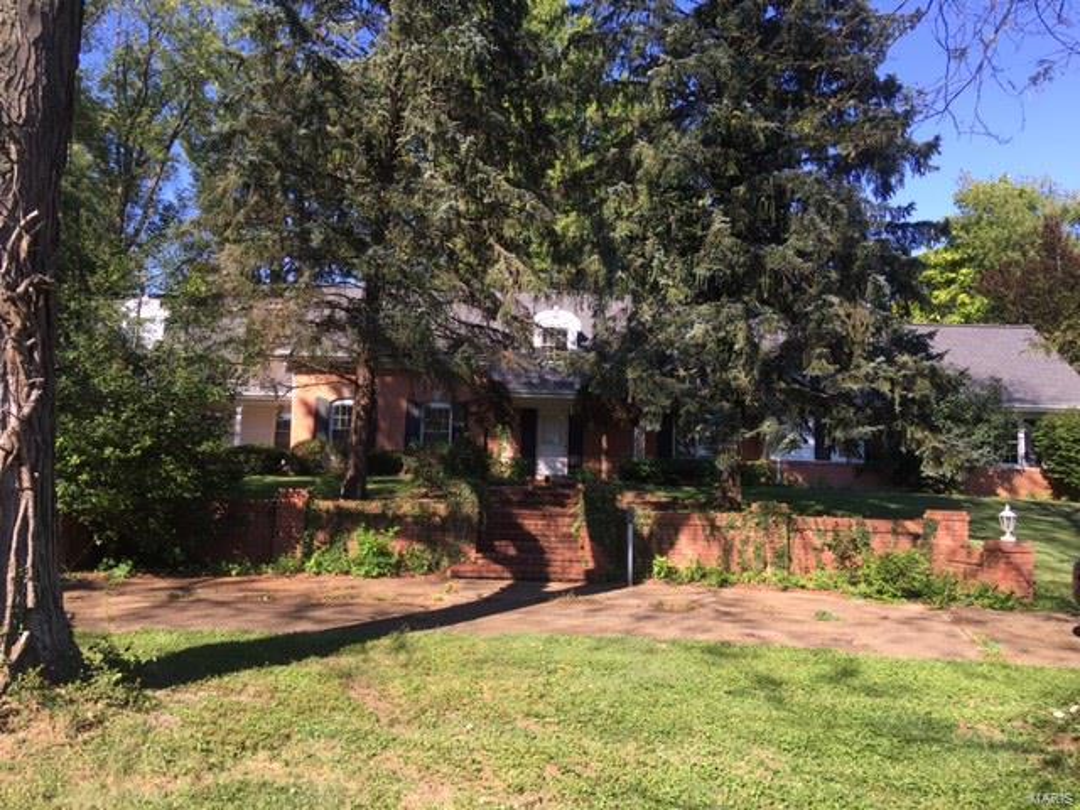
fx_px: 905
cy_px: 405
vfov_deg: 48.2
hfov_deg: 61.7
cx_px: 540
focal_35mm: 29
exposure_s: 1/400
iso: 25
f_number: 2.2
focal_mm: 4.15
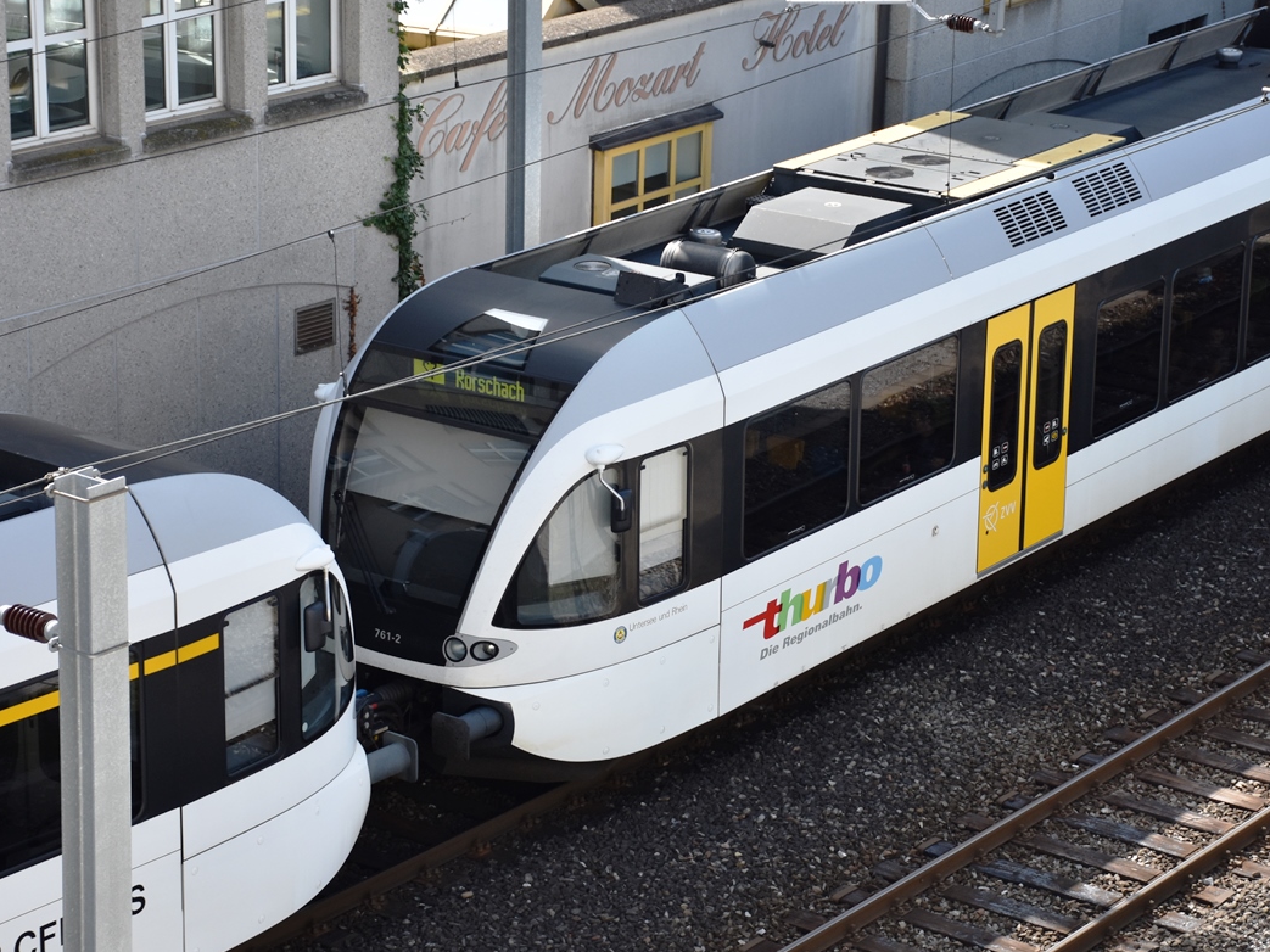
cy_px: 470
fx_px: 3045
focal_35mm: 83
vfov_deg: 17.8
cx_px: 718
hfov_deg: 23.5
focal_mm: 50
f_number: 4.8
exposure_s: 1/1250
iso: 400
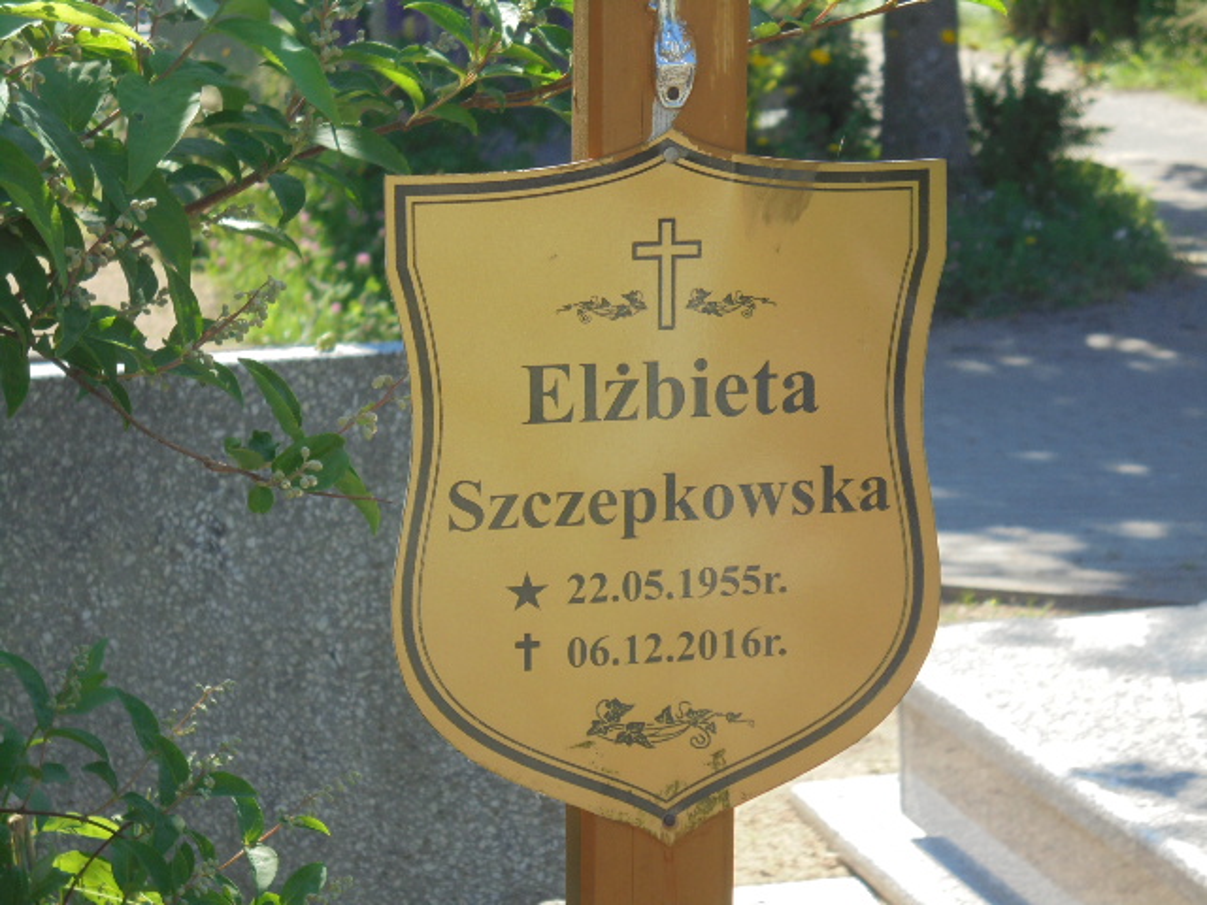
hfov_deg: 18.4
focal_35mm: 107
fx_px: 3731
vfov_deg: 13.8
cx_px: 604
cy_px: 452
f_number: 5.1
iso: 100
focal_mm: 19.2
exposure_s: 1/200
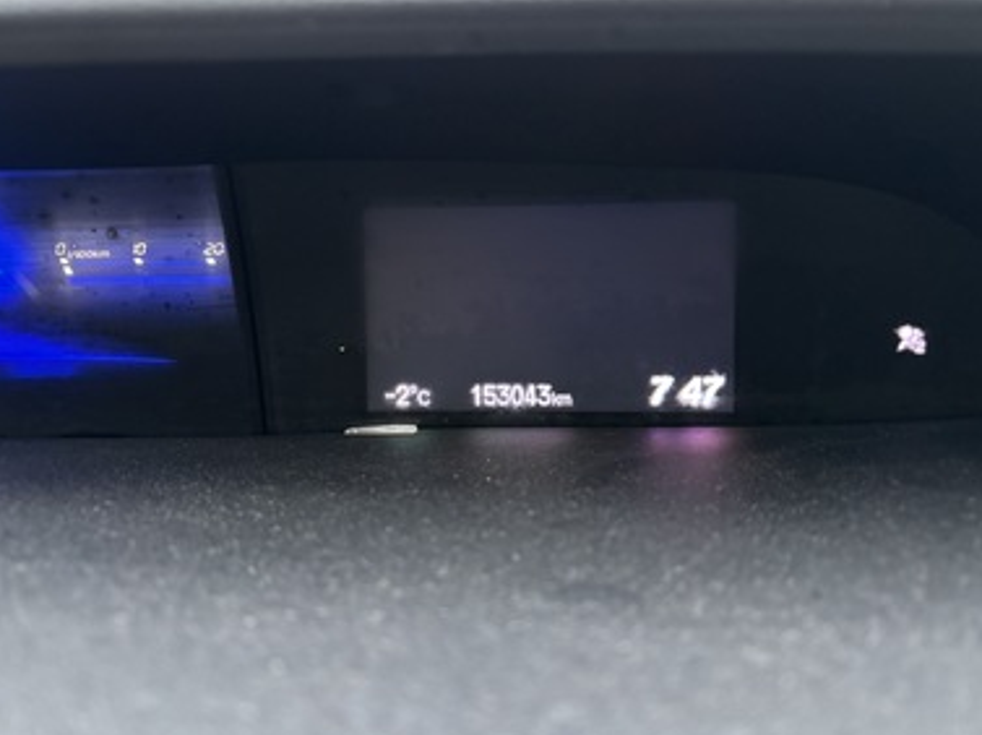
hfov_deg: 61.7
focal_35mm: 29
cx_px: 495
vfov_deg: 48.1
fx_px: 822
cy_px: 348
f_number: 1.6
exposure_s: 1/30
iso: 640
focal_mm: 5.96
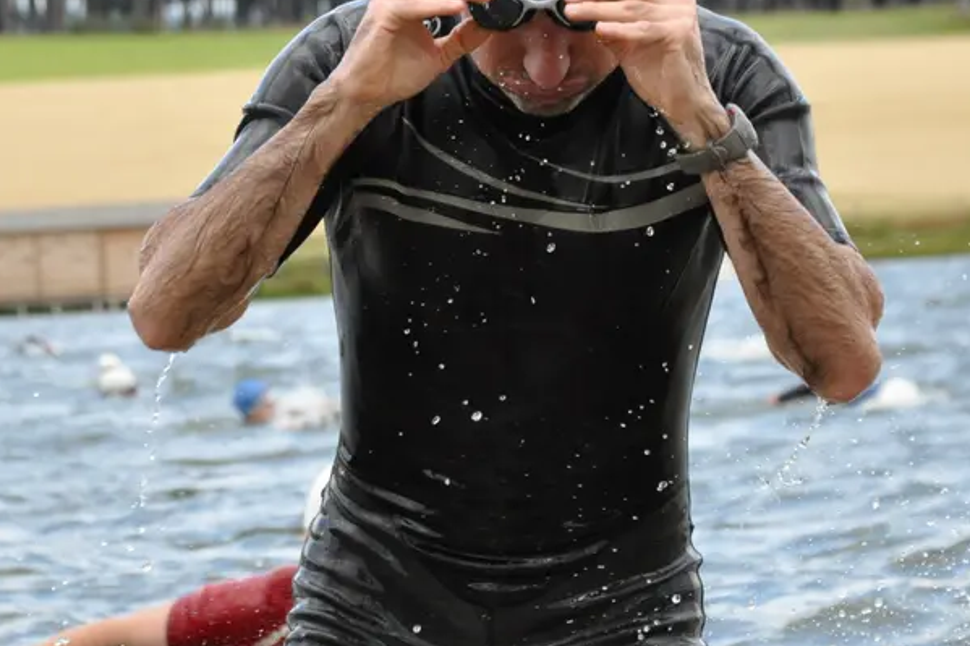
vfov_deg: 4.7
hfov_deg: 7.0
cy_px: 491
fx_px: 7919
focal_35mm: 294
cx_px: 343
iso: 1600
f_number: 9
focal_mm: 98
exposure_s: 1/1250
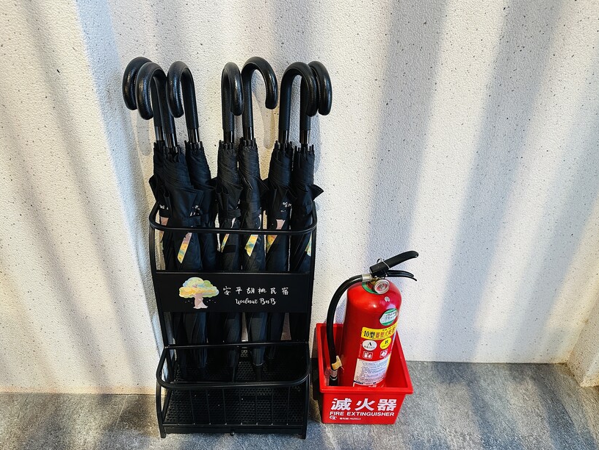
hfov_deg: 69.4
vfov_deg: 54.9
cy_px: 220
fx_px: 433
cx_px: 298
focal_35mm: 25
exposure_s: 1/60
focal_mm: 6.86
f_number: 1.78
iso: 320
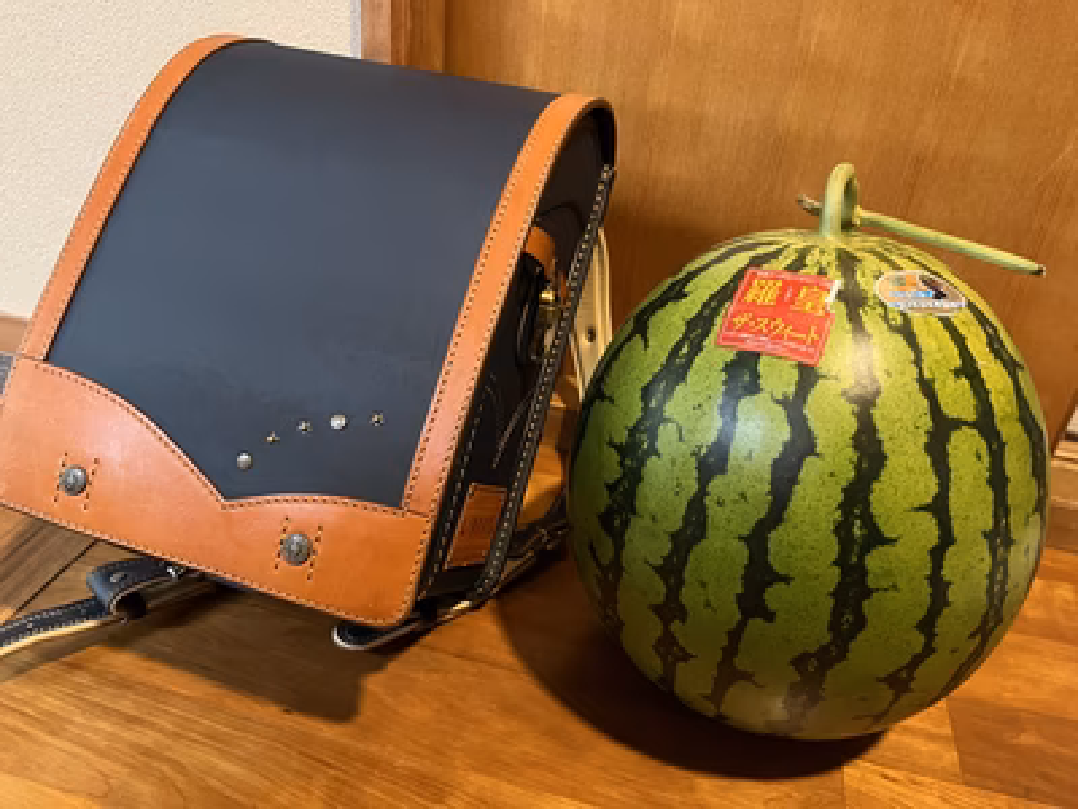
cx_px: 539
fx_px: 810
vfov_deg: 53.1
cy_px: 404
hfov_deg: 67.3
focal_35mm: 26
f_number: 1.6
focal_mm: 5.1
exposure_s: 1/40
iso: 500
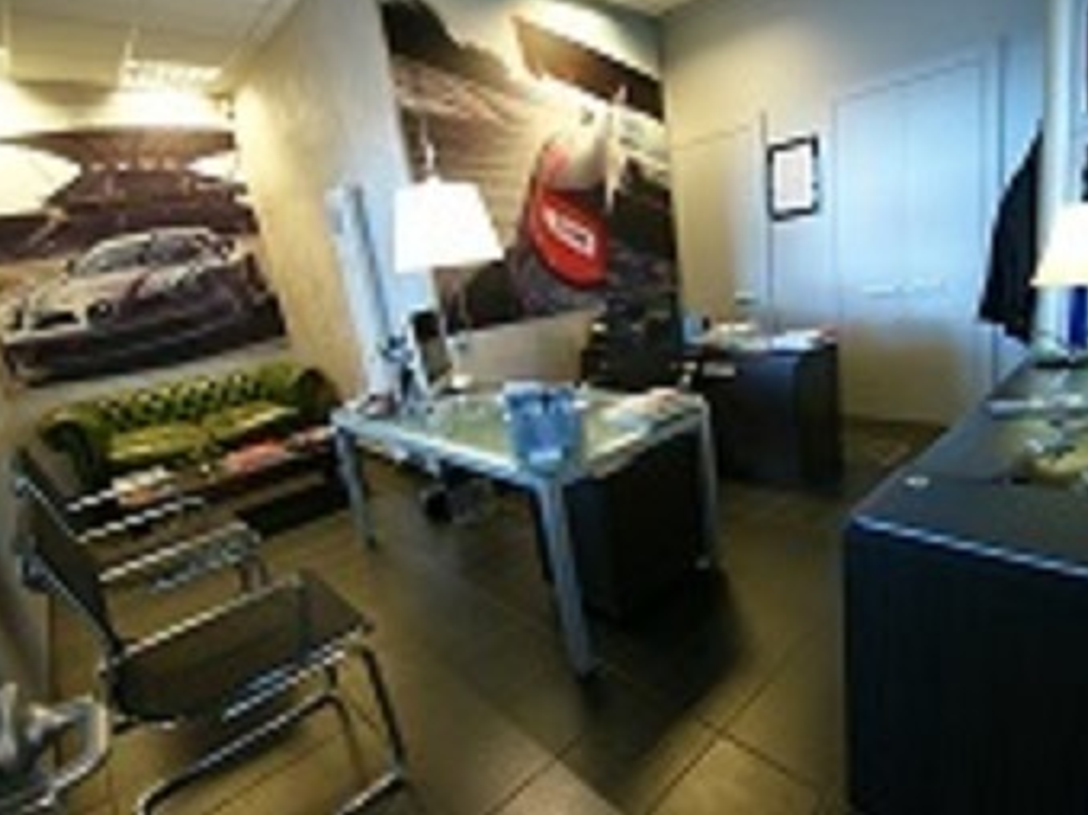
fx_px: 534
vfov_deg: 74.7
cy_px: 391
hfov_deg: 90.7
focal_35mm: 17
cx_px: 607
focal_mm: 10
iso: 400
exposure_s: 1/30
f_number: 3.5
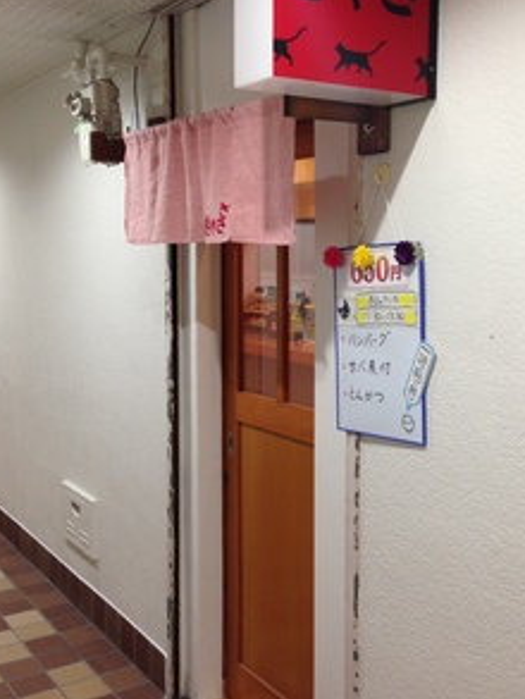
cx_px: 291
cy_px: 336
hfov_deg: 32.2
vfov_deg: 42.1
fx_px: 909
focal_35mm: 45
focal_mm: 4.12
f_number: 2.4
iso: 80
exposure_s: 1/20
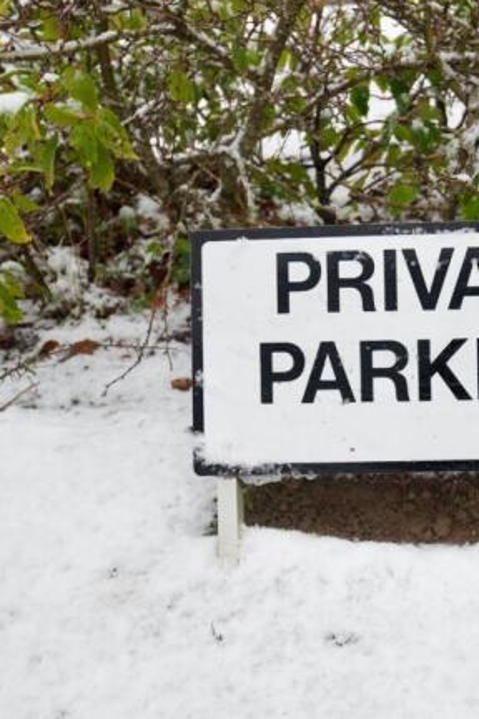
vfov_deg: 37.5
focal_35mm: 53
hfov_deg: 24.6
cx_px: 451
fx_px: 1058
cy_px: 357
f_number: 4
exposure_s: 1/250
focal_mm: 35
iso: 250
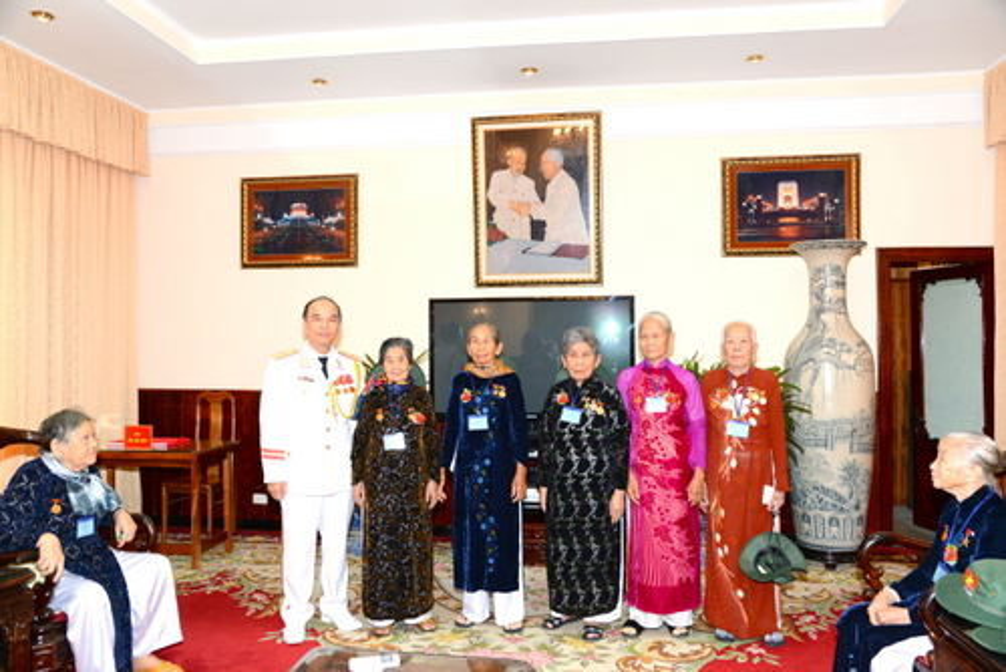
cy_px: 336
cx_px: 503
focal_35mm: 27
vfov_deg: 48.0
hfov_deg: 67.4
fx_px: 755
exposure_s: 1/60
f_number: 5.6
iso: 400
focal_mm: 27
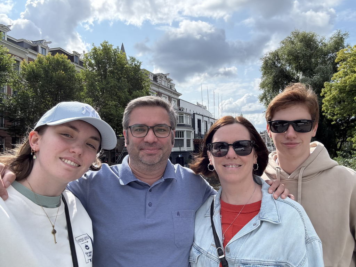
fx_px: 237
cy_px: 134
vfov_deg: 58.9
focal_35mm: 23
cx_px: 178
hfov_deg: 73.9
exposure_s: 1/730
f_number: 1.9
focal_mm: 2.69
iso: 40
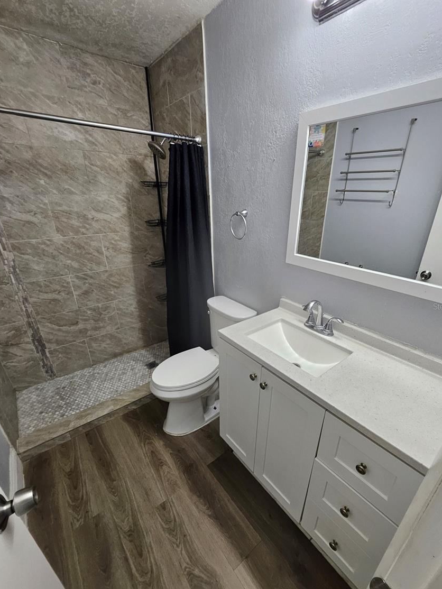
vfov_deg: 102.0
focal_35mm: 14
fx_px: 238
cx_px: 233
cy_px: 306
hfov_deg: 85.6
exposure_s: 1/60
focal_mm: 1.7
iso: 100
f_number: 2.2
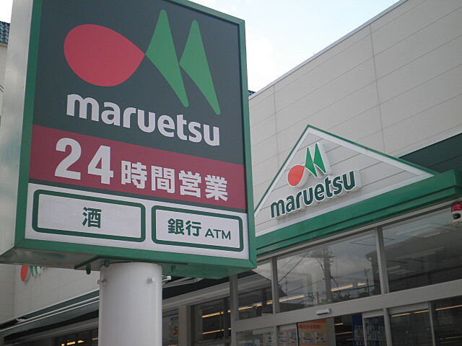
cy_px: 173
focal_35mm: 47
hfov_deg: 40.4
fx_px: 627
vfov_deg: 30.9
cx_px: 231
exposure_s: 1/80
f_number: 9.6
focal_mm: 8.3
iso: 80
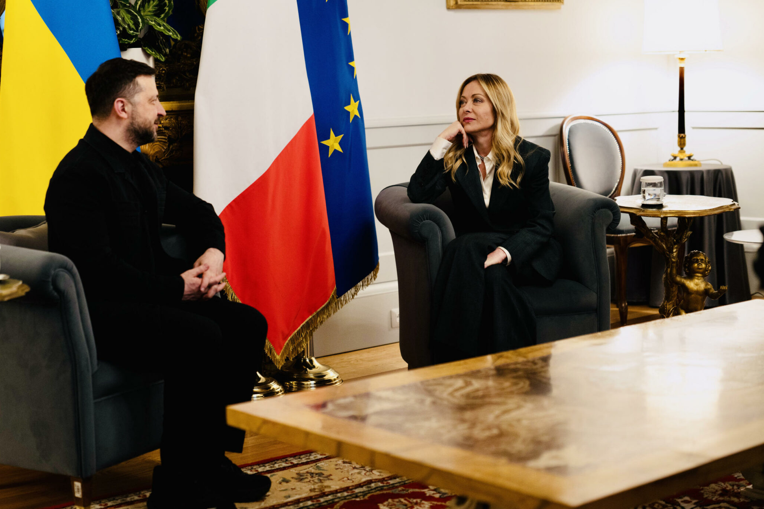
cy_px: 230
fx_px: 1316
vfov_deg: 21.9
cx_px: 297
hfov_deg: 32.3
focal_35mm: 62
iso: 1000
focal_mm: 50
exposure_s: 1/160
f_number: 2
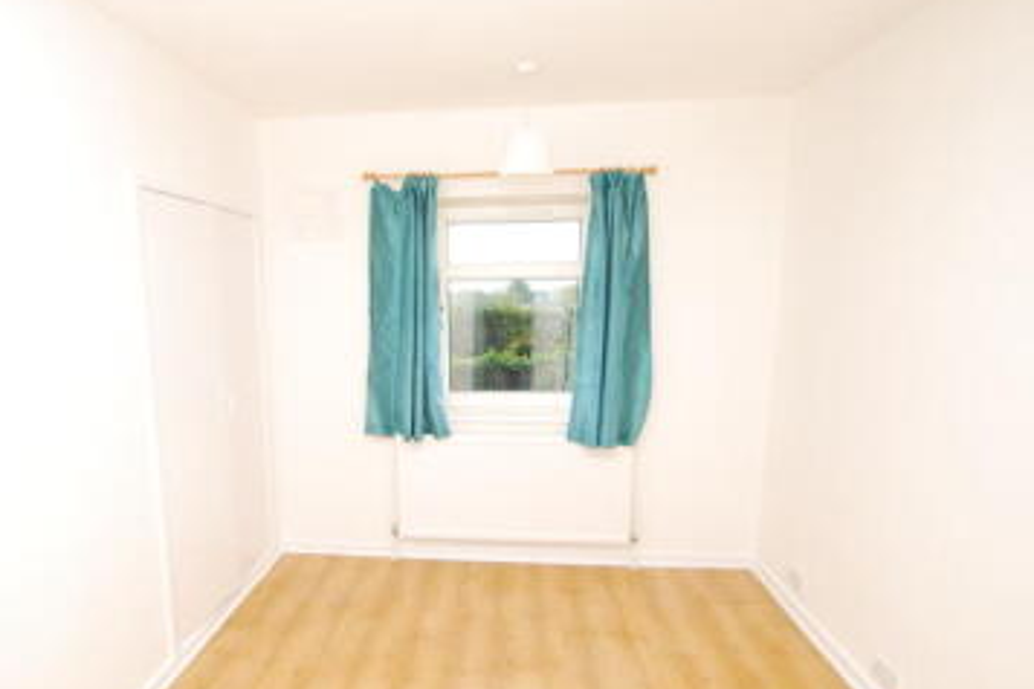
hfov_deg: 83.3
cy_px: 395
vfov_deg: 61.6
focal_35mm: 20
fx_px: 574
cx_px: 432
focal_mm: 10
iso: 100
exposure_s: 1/60
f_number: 4.5
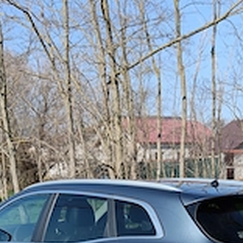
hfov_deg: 28.1
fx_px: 484
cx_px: 134
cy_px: 271
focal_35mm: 61
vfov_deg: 25.9
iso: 100
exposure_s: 1/537
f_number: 1.9
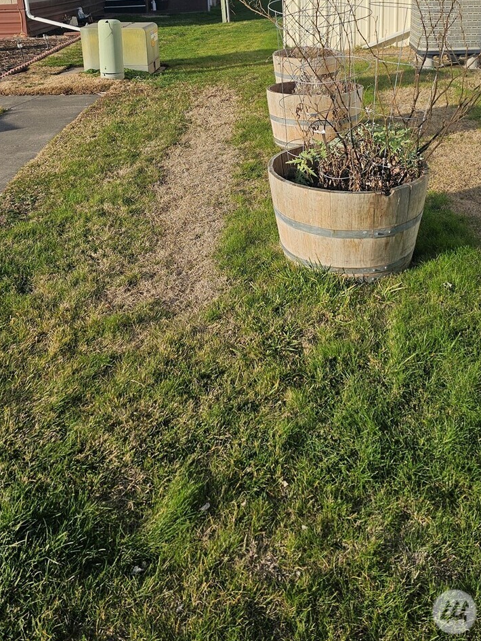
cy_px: 155
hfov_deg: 40.6
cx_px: 274
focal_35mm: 35
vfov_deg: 50.3
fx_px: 648
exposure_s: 1/1081
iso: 10
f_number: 1.7
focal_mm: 6.3
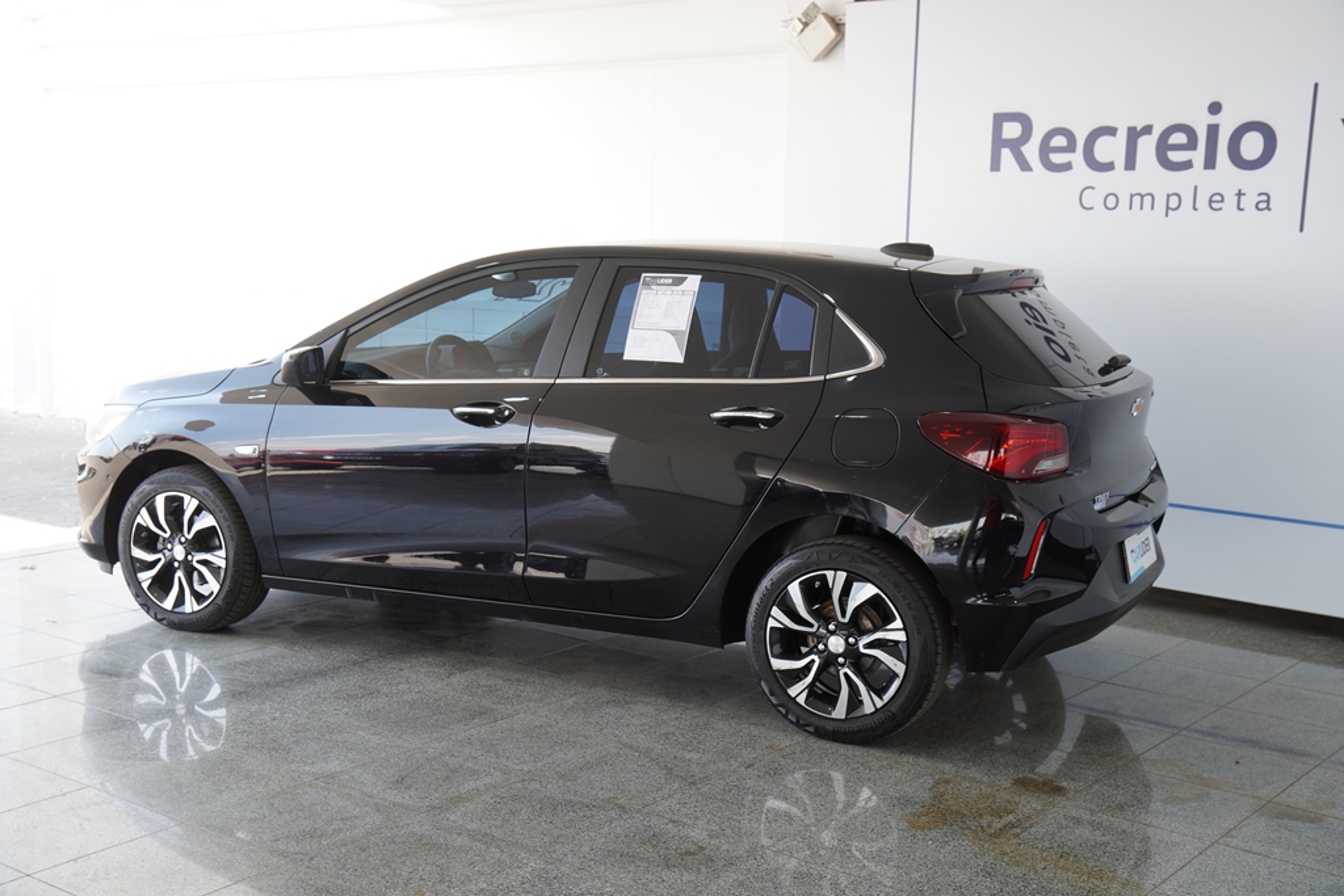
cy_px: 448
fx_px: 1568
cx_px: 672
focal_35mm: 42
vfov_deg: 31.9
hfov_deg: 46.4
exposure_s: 1/60
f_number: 4
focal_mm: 28
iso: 100
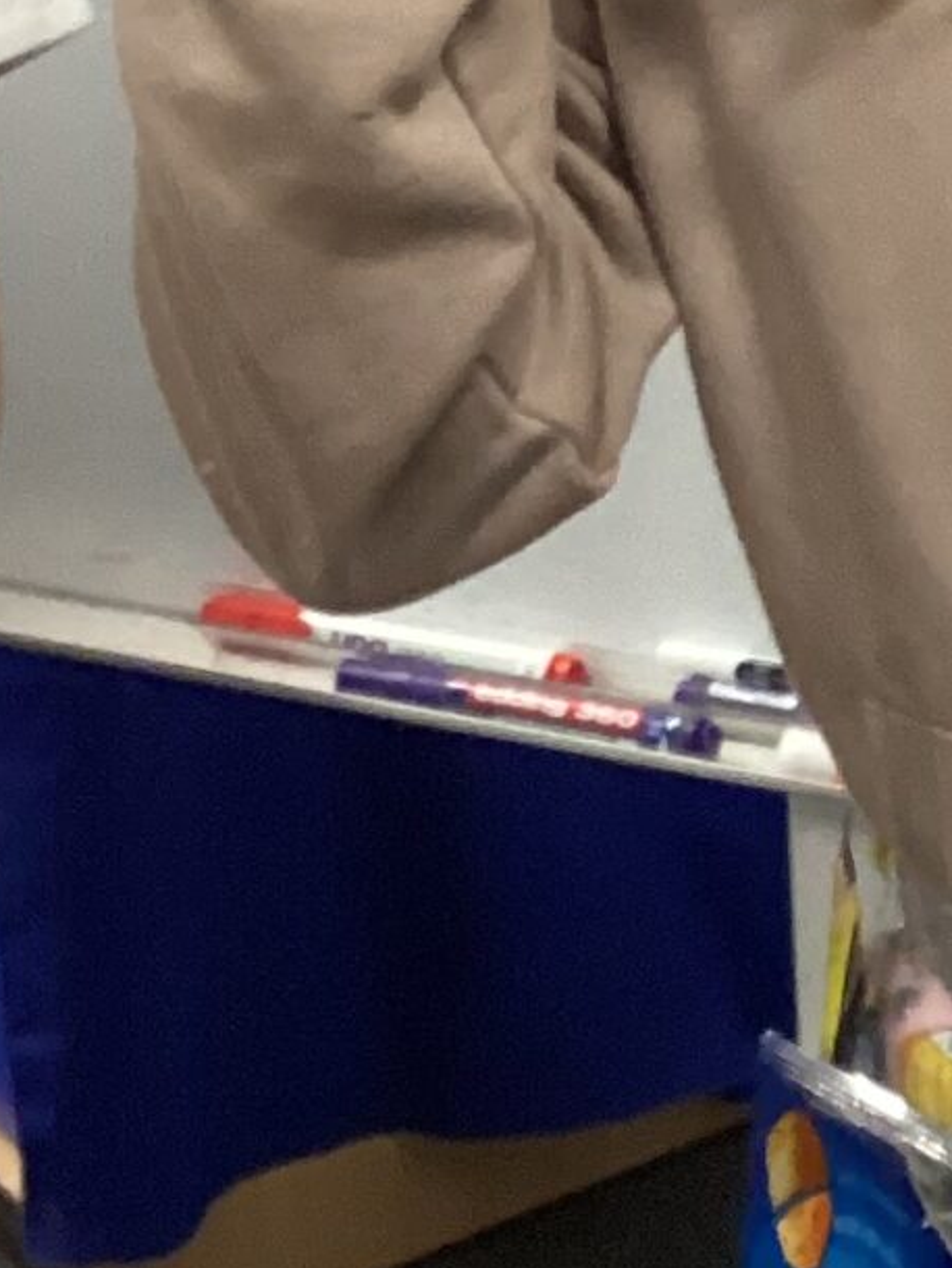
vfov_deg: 14.8
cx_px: 1220
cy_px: -83
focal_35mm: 130
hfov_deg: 11.1
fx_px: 4764
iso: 200
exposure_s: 1/60
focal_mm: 3.3
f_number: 2.4
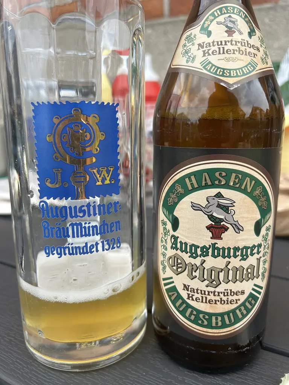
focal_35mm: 26
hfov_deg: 53.1
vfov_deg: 67.3
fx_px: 289
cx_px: 144
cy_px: 192
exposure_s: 1/1009
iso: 50
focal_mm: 5.7
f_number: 1.5
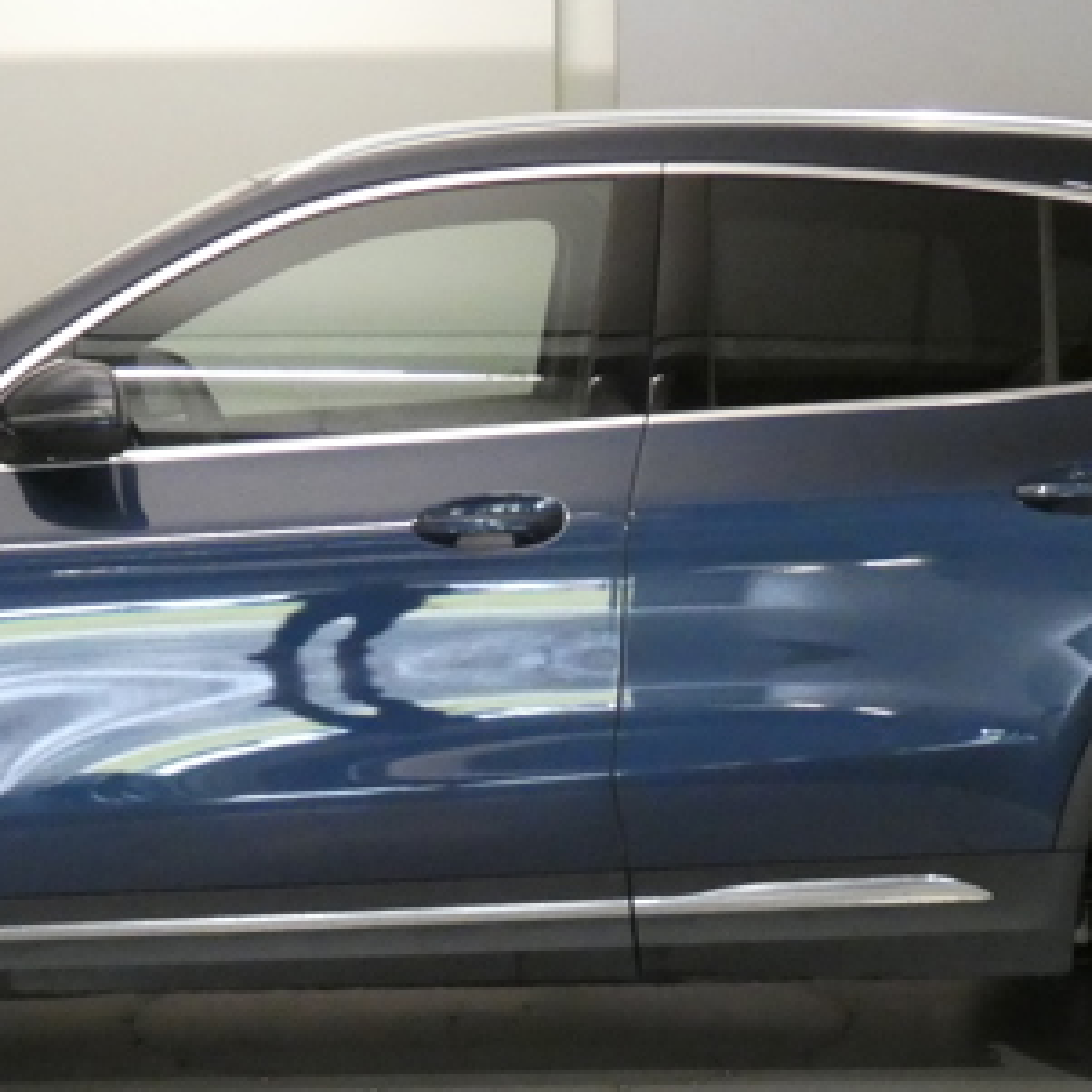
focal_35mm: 101
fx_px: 3605
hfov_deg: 17.2
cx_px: 443
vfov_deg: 17.1
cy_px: 896
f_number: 3.7
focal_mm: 7.8
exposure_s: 1/80
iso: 1000
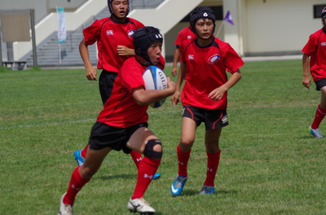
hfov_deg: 6.6
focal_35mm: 315
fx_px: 2844
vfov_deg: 4.3
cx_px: 163
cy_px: 108
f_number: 7.1
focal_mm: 210
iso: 200
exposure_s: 1/1000
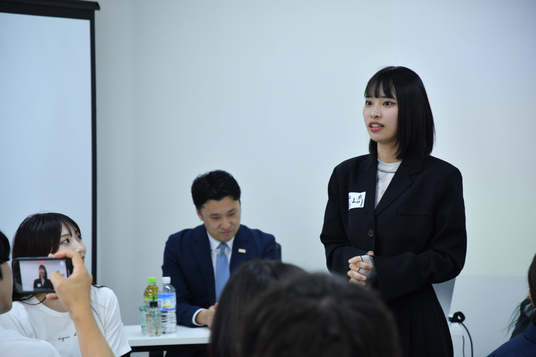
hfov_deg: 17.1
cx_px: 268
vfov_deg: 11.4
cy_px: 178
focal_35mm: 120
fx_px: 1787
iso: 800
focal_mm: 80
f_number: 4
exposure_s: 1/160
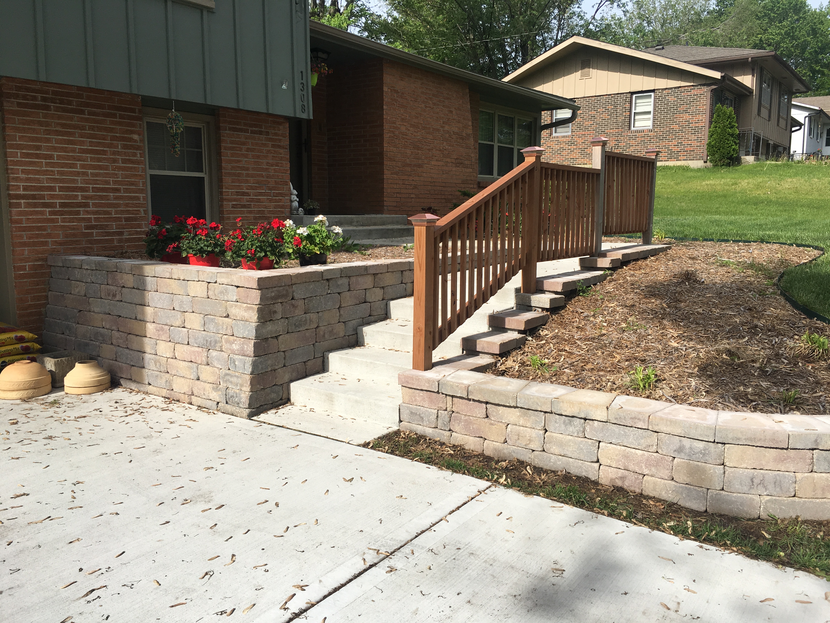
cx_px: 415
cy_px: 312
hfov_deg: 61.7
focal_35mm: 29
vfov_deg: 48.2
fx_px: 695
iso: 25
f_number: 2.2
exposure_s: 1/1202
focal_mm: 4.15
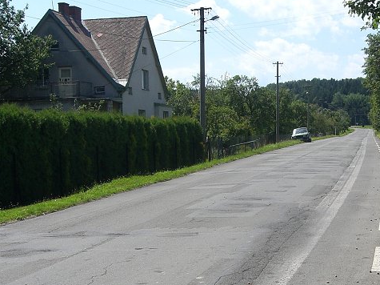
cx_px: 279
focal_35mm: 64
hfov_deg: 29.8
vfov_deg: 22.8
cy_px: 203
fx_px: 702
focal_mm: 6.3
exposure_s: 1/640
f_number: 4.4
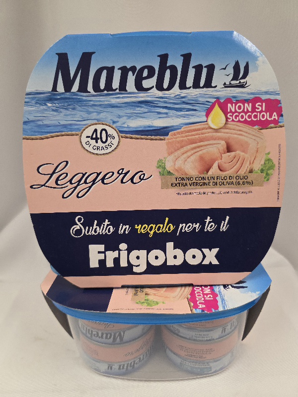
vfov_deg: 73.9
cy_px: 198
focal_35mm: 23
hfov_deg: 58.9
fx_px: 264
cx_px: 149
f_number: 1.7
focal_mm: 6.3
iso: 500
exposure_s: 1/101
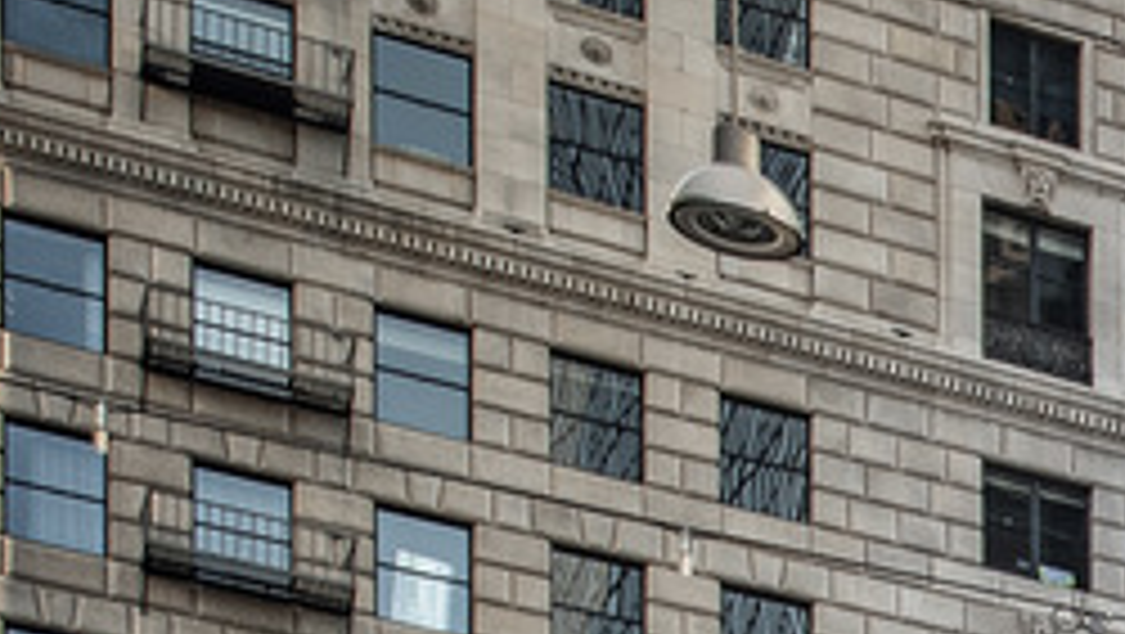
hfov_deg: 9.6
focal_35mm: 154
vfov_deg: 7.1
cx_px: 3670
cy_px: 1891
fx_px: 4597
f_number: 7.1
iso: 100
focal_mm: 19
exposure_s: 1/4
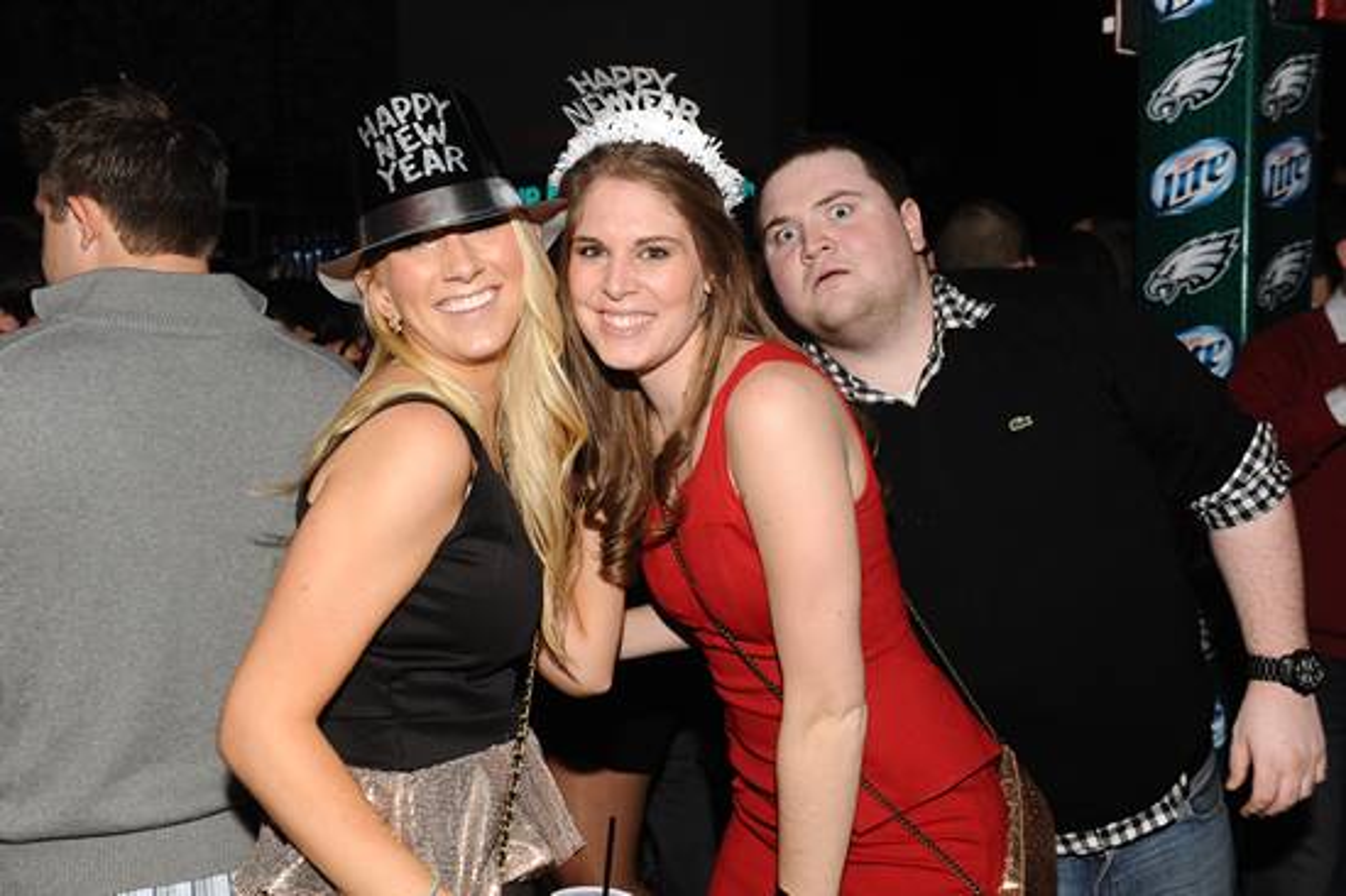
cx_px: 673
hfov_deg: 48.5
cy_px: 448
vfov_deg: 33.4
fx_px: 1495
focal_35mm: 40
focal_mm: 40
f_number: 5.6
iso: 800
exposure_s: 1/250
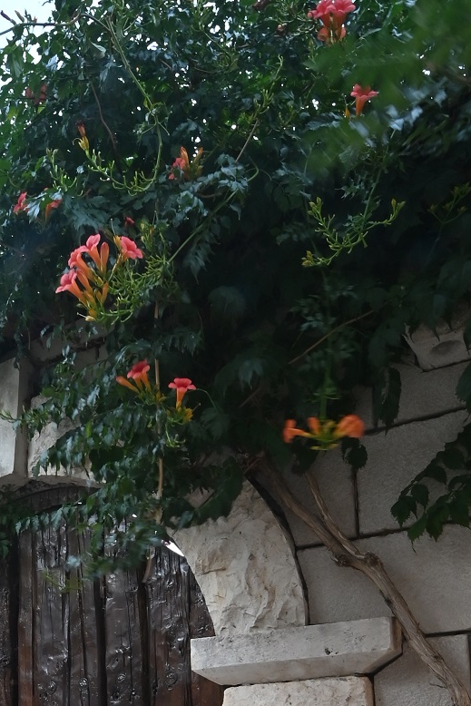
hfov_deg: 34.2
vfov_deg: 45.1
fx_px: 726
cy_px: 682
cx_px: 57
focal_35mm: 37
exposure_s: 1/20
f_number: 16
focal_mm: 12
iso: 400
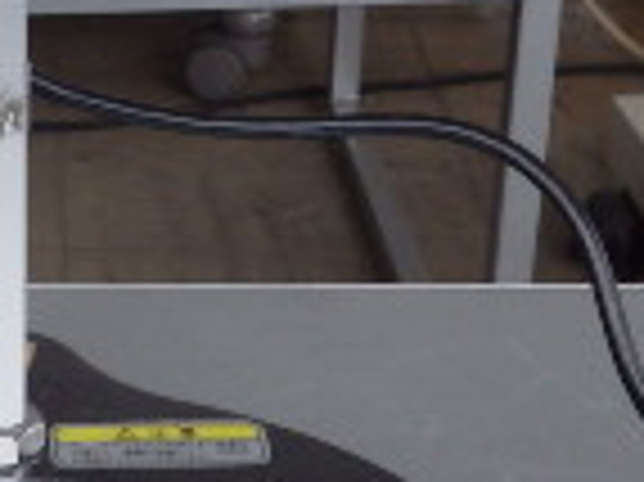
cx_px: -36
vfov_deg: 10.6
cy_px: -18
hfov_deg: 13.9
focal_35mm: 139
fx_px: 2584
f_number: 3.1
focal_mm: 5.5
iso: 250
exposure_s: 1/50
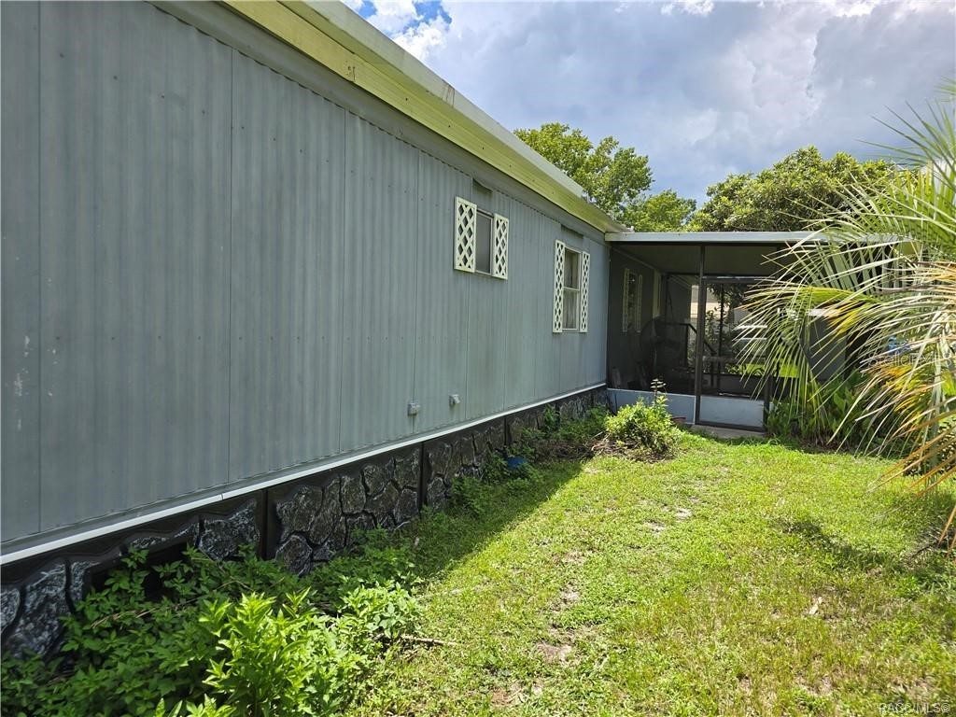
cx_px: 478
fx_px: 635
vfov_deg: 58.9
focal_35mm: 23
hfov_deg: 73.9
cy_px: 358
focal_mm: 6.3
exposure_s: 1/554
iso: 12
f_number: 1.7
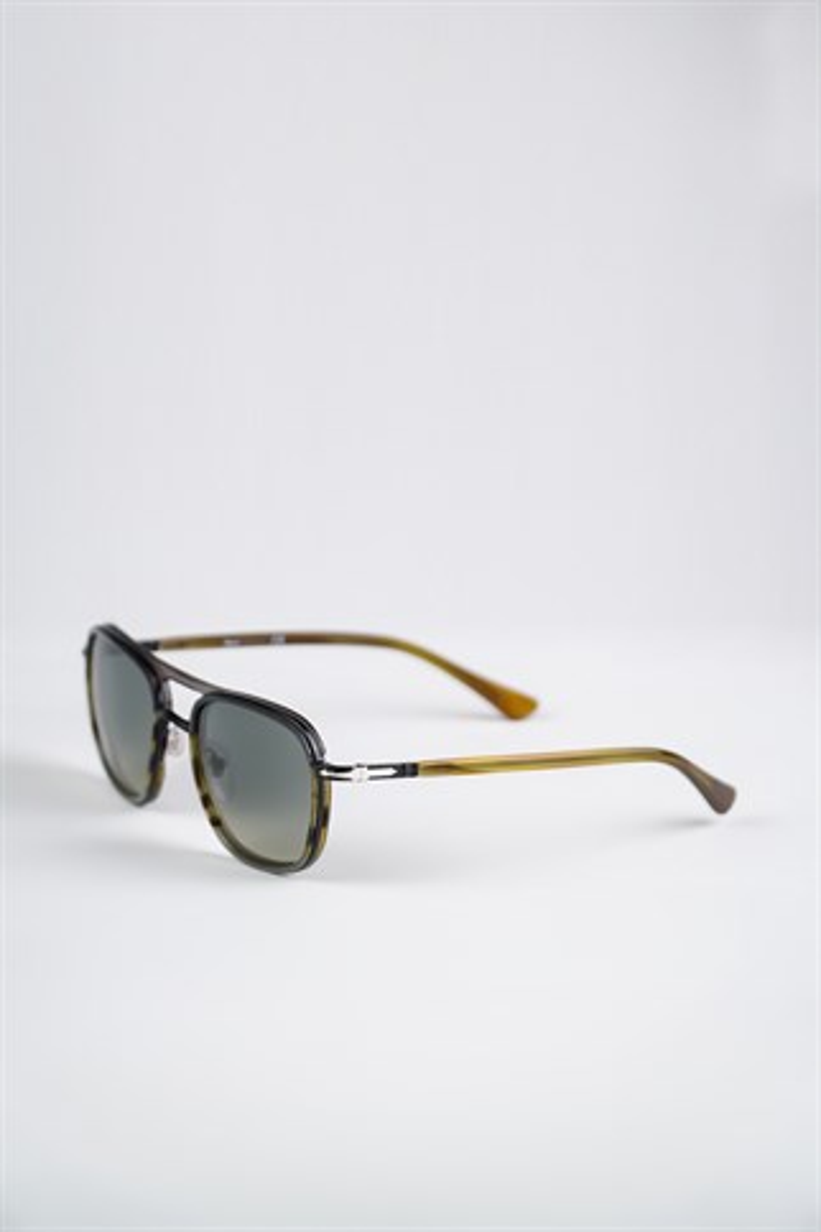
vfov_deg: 16.5
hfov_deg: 11.0
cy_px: 616
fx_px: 4259
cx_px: 410
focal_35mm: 124
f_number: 4.5
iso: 100
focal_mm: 83
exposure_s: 1/125
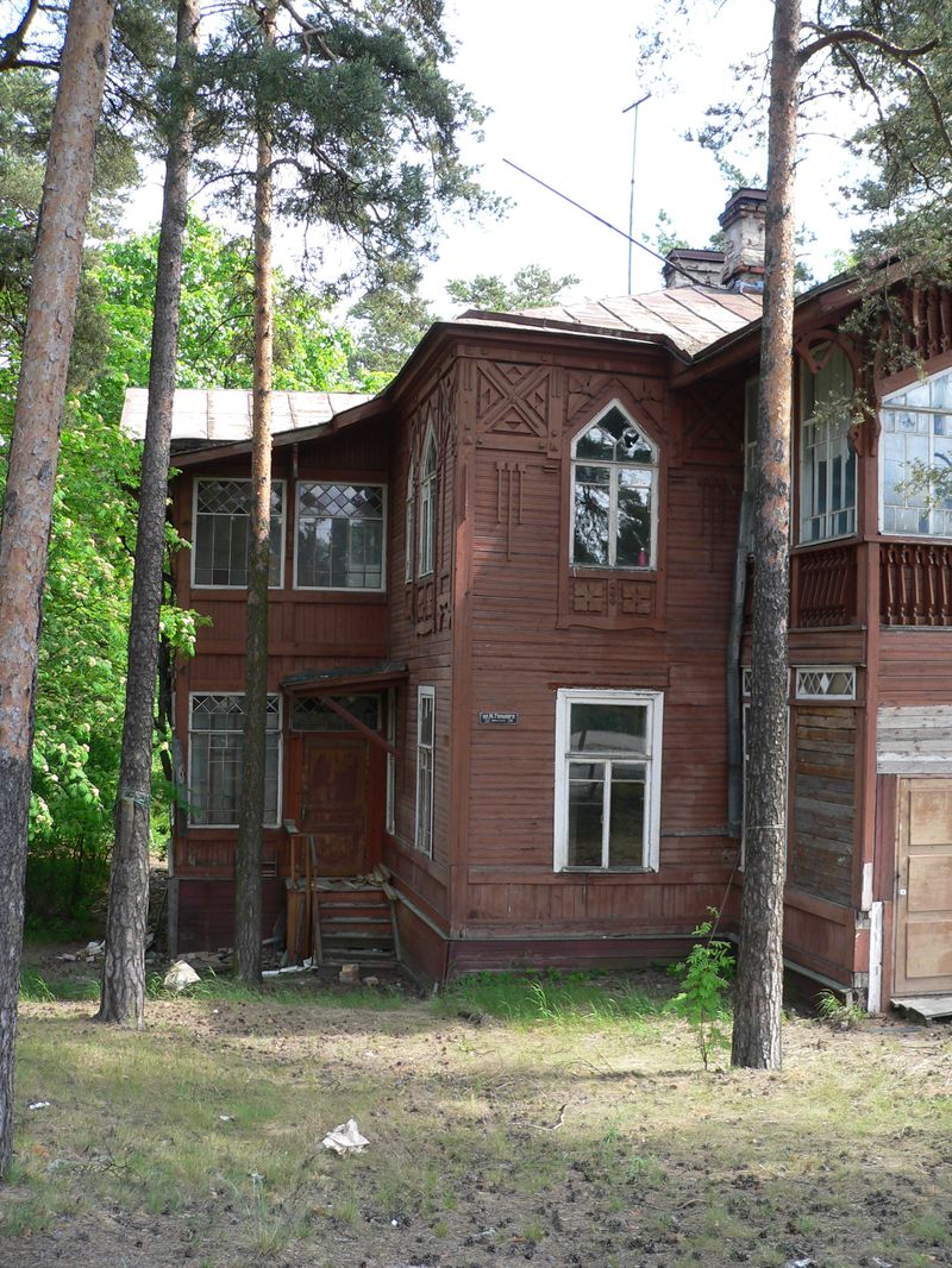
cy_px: 634
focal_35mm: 37
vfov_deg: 50.1
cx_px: 476
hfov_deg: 38.7
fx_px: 1356
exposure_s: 1/80
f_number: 2.8
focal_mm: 6.1
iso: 80
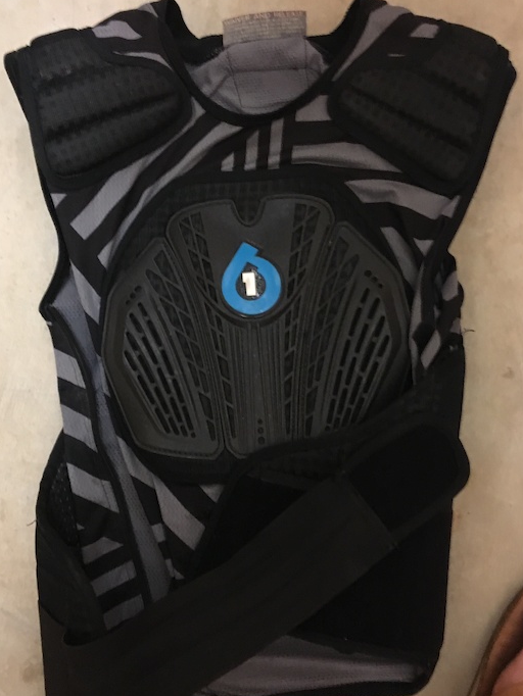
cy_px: 348
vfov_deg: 53.9
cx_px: 235
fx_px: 684
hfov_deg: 41.8
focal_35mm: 34
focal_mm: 4.15
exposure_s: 1/15
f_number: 2.2
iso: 400
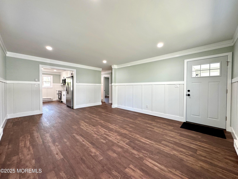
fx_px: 96
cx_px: 119
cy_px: 90
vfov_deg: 85.7
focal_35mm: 14
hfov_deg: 102.1
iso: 200
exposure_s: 1/120
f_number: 2.2
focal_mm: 2.22
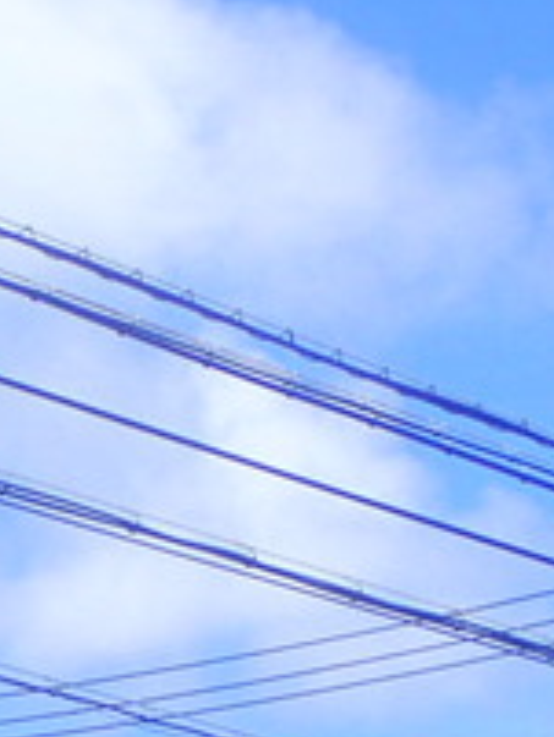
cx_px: -510
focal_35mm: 250
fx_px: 5329
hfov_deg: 5.8
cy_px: 1320
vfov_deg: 7.7
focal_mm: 8.99
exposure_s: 1/500
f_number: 4.5
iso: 100
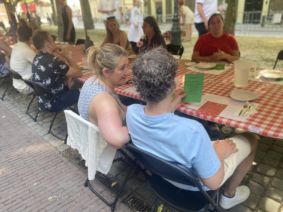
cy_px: 106
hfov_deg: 67.3
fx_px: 213
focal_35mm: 26
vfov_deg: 53.1
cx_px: 142
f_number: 1.8
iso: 64
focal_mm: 4.25
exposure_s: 1/50
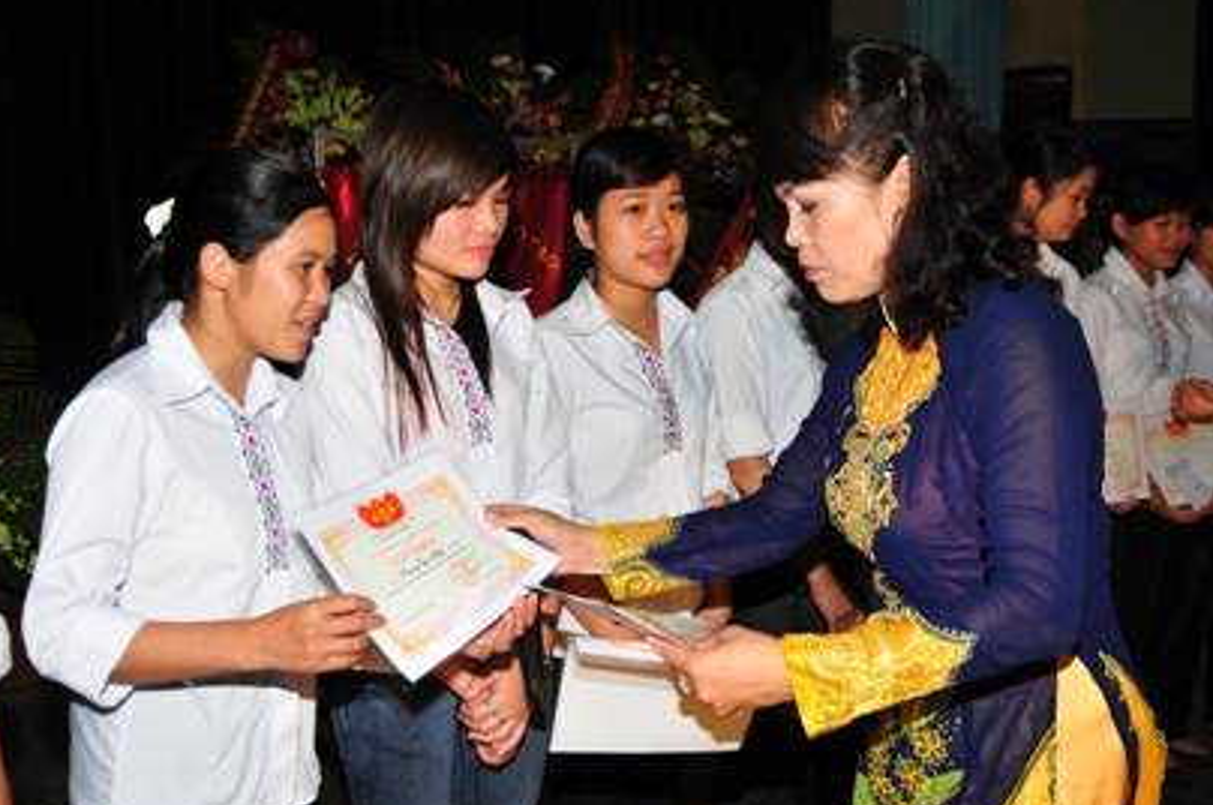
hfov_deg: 48.4
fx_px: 1346
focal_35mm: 40
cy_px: 430
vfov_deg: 33.3
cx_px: 545
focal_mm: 24
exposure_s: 1/60
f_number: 5
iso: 200
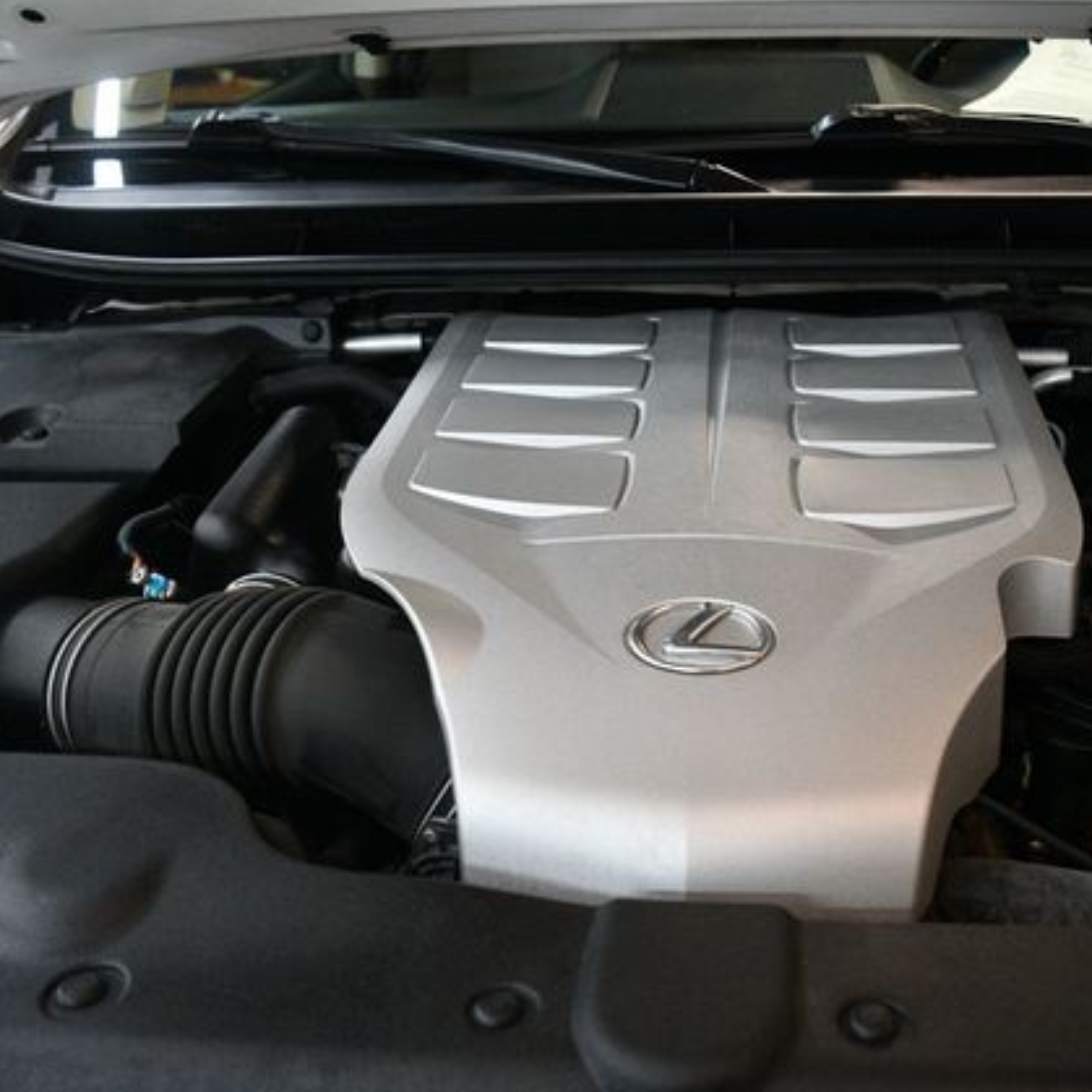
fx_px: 1249
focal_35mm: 35
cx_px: 683
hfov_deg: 46.8
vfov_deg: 47.2
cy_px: 539
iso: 2500
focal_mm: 18
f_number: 3.5
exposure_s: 1/125
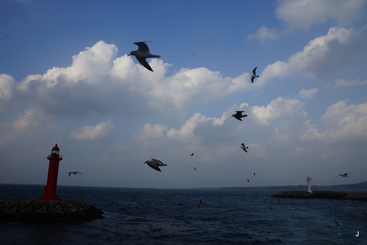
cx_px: 184
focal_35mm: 24
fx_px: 245
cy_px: 122
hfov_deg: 73.7
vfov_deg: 53.1
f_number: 13
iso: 100
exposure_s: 1/160
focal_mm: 16
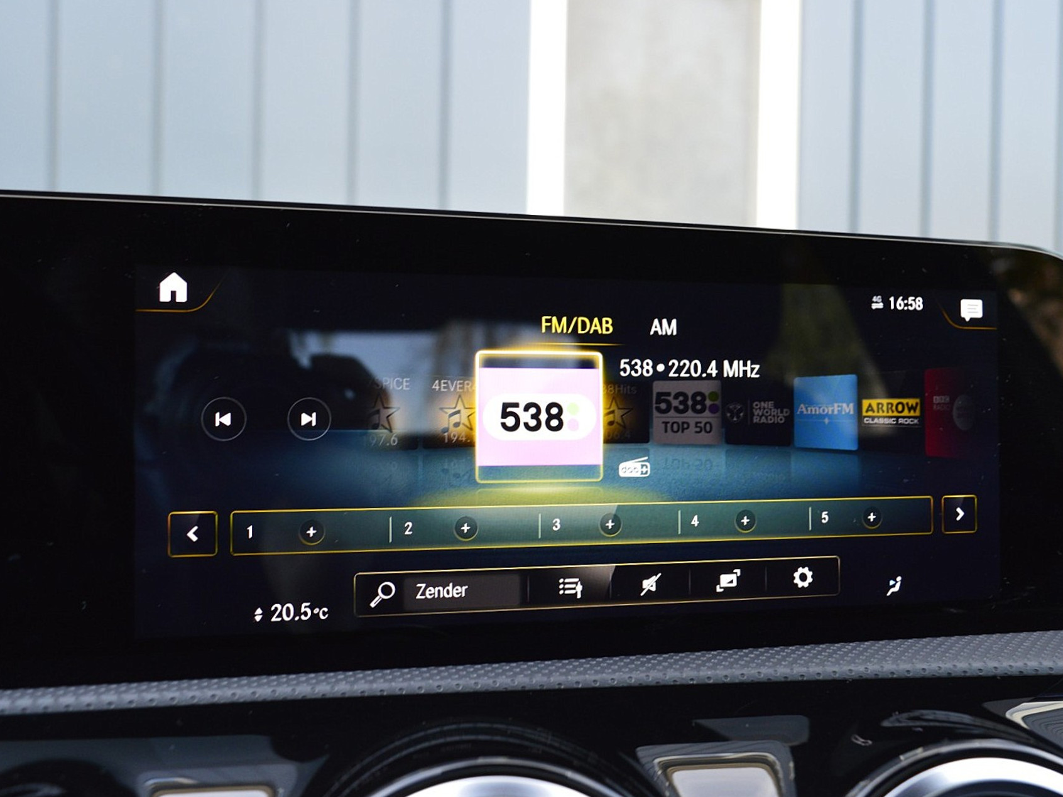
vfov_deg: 39.7
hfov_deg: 51.4
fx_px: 1106
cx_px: 540
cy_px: 397
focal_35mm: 36
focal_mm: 22
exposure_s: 1/60
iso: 800
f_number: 5.6
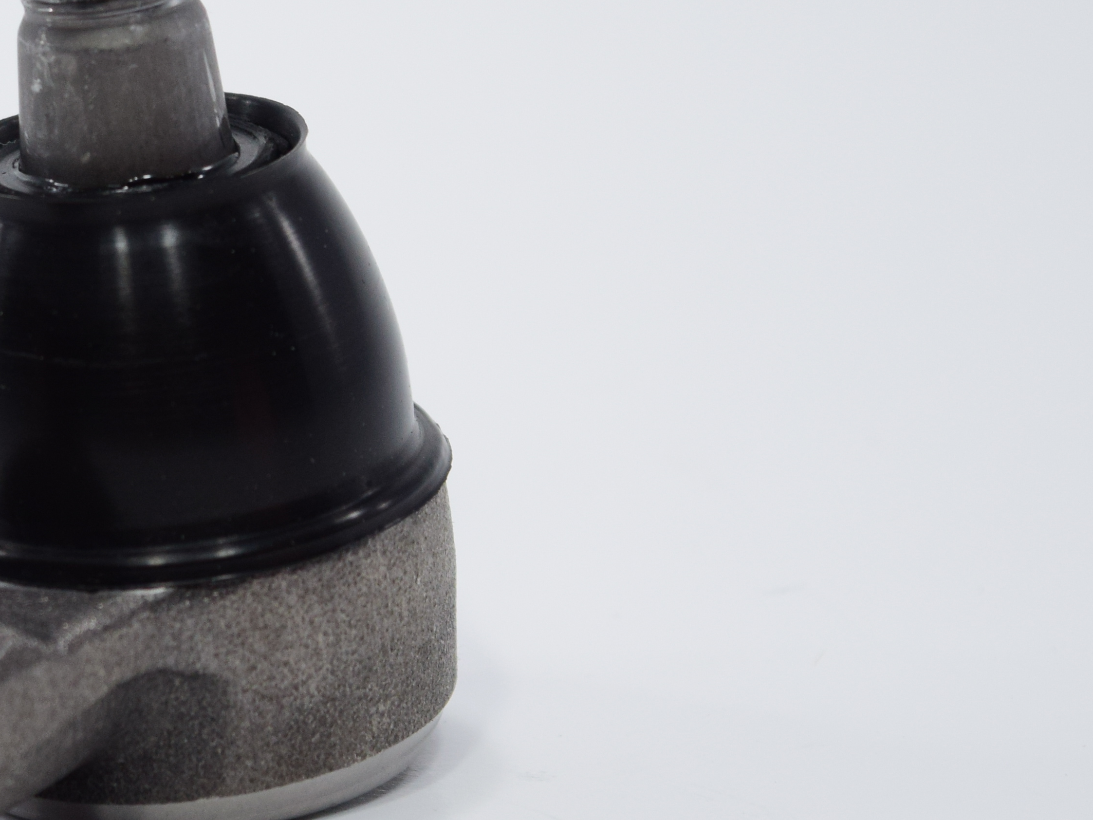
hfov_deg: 10.6
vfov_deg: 8.0
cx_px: 17
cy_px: 388
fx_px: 5842
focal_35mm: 185
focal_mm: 48
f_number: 5.3
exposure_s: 1/125
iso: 400
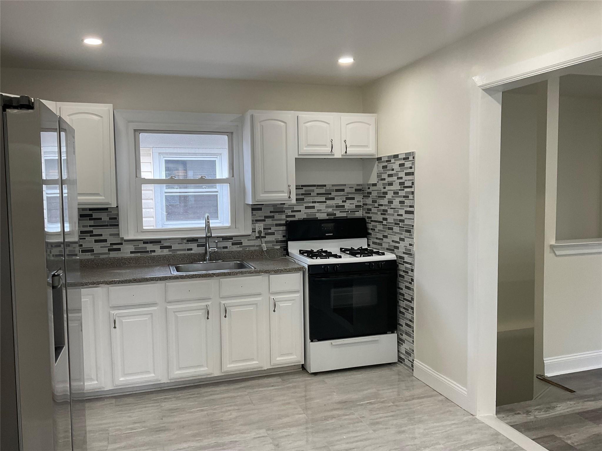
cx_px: 301
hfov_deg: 61.7
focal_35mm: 29
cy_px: 226
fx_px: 504
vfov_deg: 48.2
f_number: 1.8
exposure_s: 1/120
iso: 64
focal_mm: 3
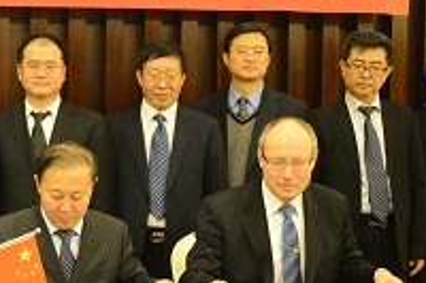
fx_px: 1135
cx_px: -115
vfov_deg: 14.2
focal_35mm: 96
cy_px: 140
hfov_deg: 19.7
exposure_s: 1/80
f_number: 3.5
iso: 5000
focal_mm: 32
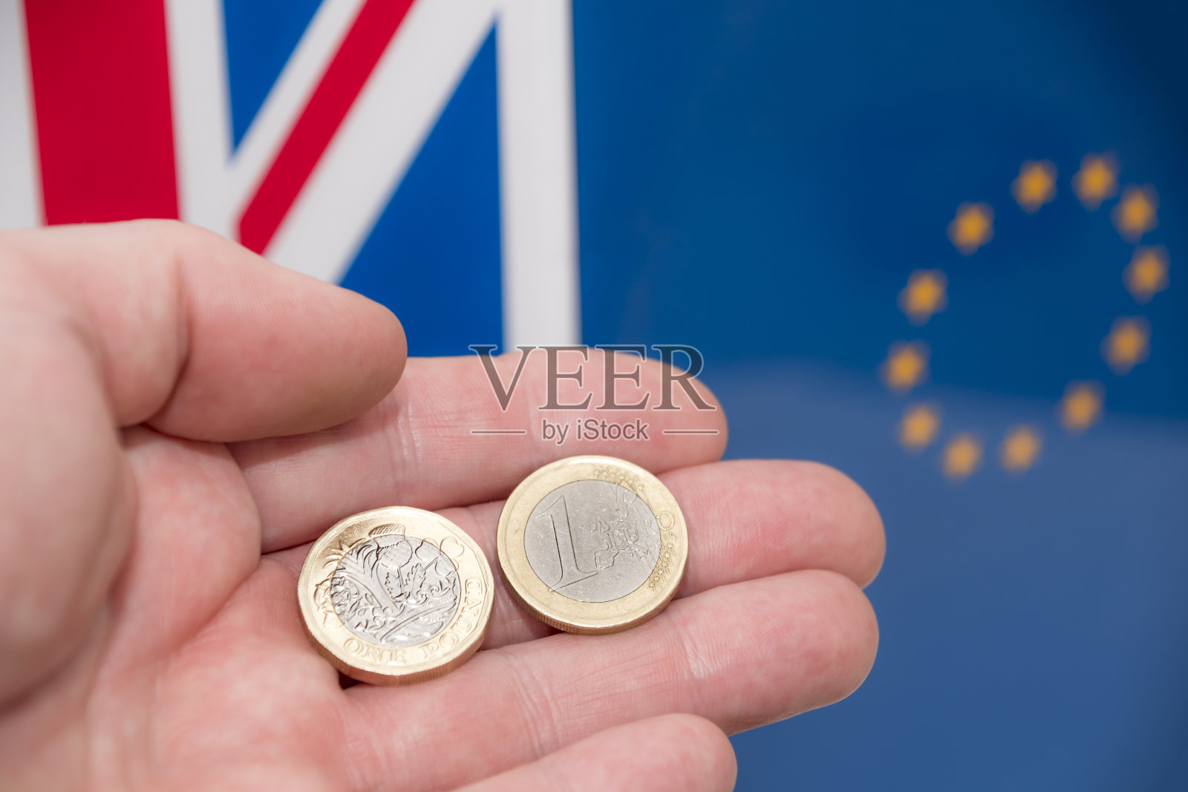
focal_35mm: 158
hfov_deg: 13.0
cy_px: 396
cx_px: 594
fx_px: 5198
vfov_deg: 8.7
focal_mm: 105
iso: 100
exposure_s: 1/60
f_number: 5.6
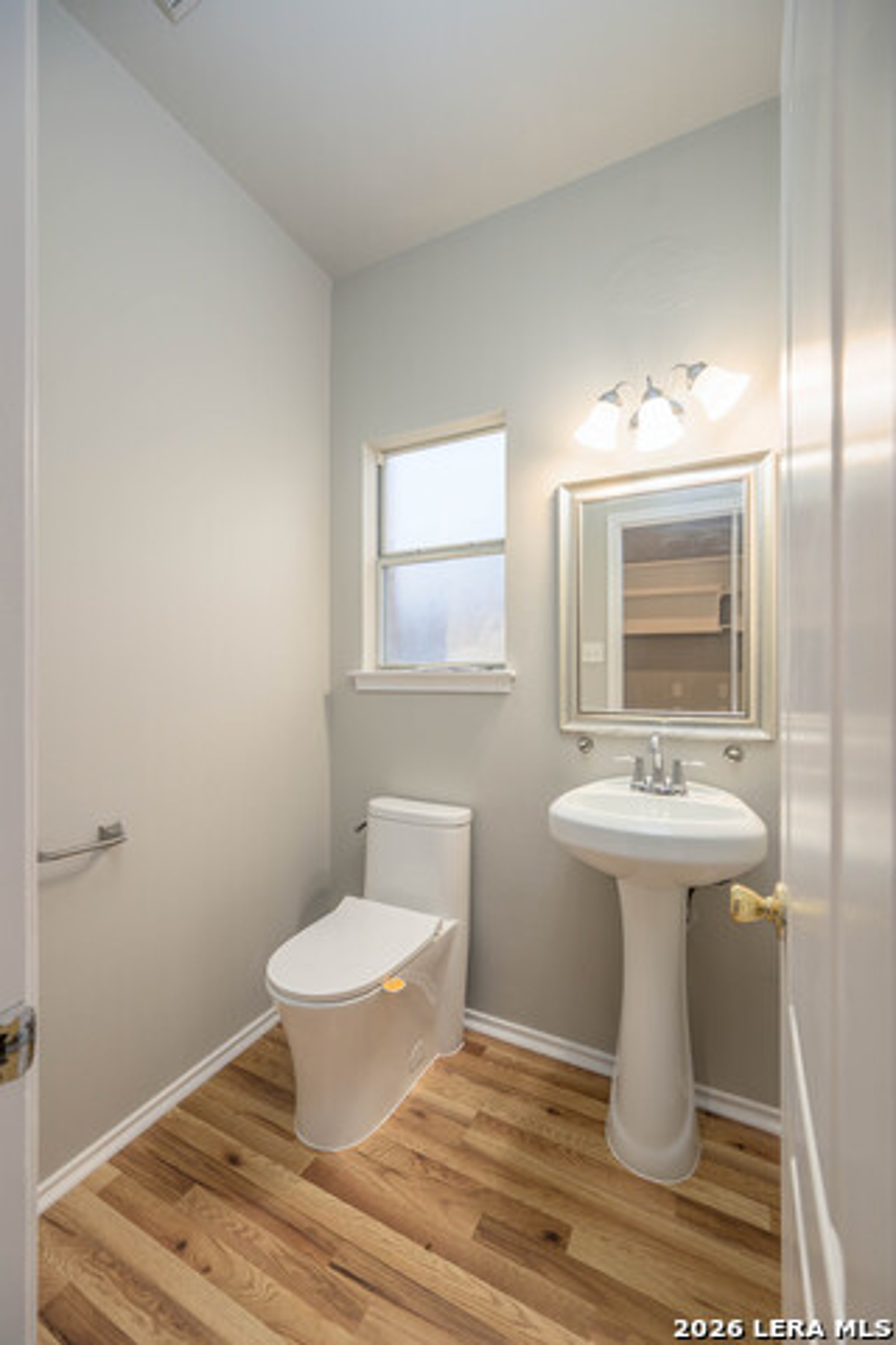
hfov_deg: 81.2
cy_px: 672
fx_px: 523
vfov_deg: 104.3
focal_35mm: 14
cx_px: 448
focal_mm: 14
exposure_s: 1/125
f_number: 5.6
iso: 400
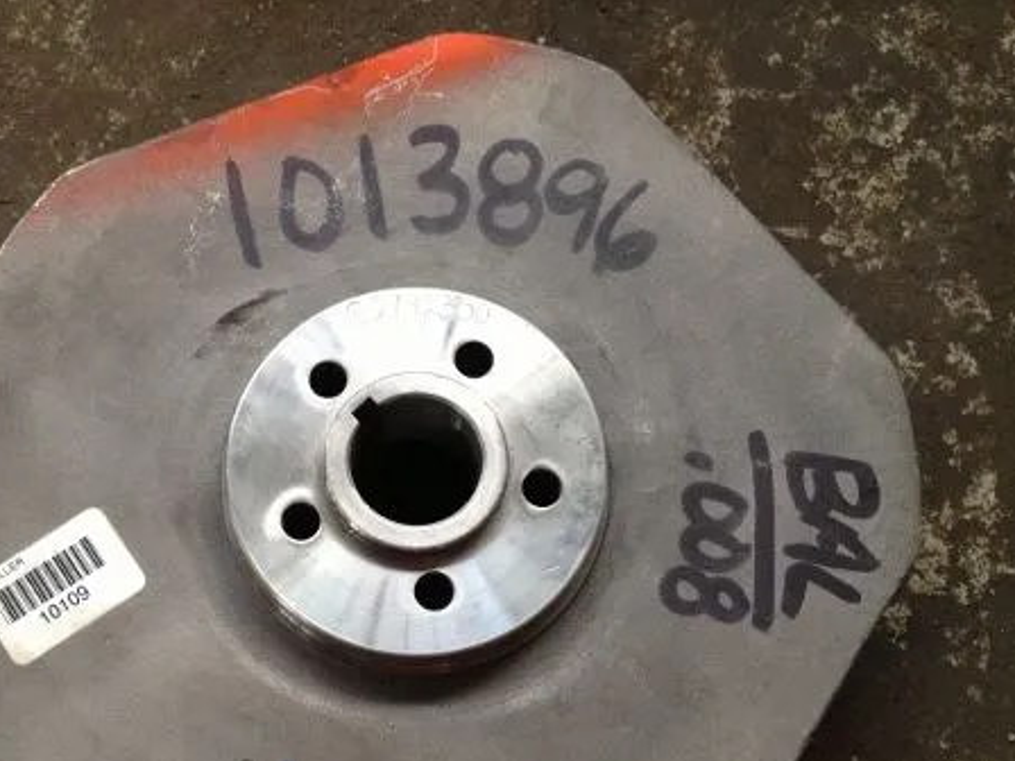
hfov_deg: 37.8
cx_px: 342
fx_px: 1466
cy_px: 523
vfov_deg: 28.9
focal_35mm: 50
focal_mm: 4.28
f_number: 2.4
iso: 125
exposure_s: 1/20
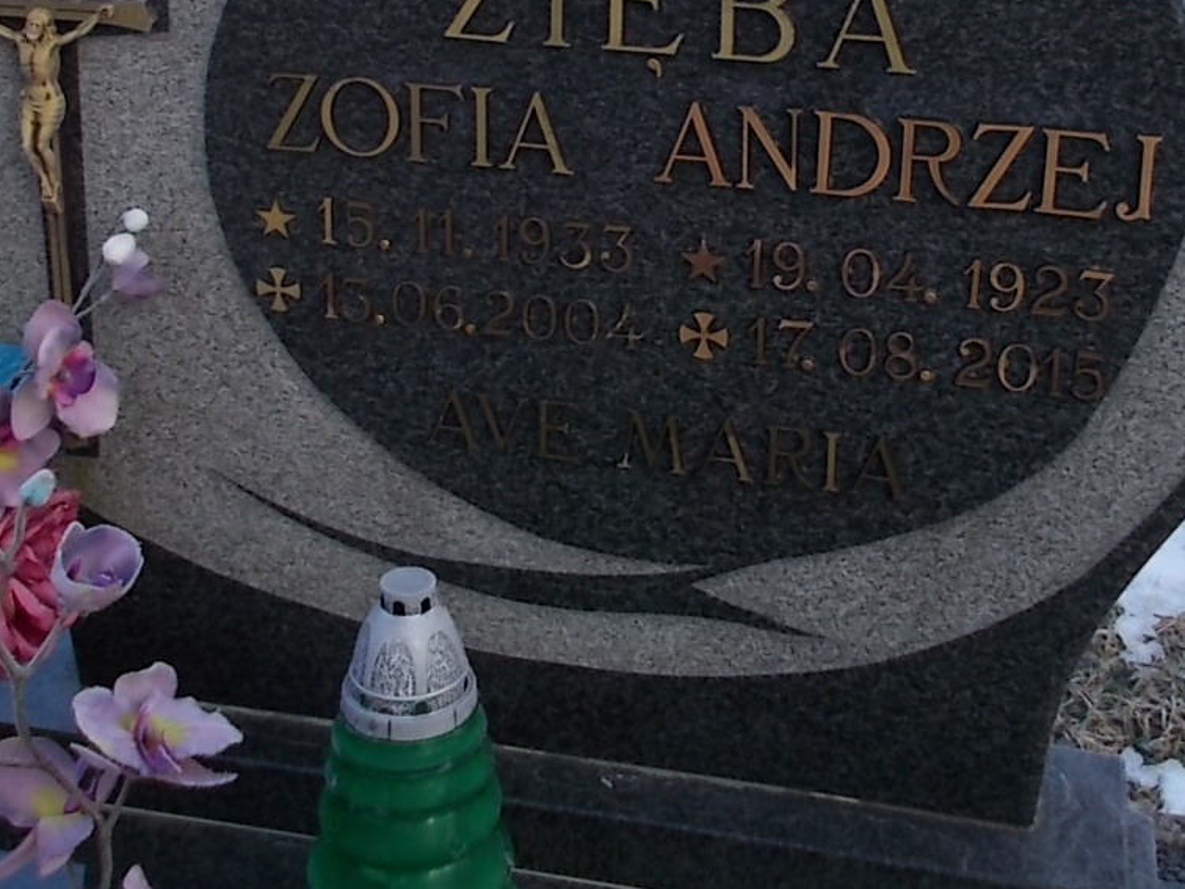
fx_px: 1883
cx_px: 666
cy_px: 89
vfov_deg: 25.7
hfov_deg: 34.9
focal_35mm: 55
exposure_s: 1/250
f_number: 3.2
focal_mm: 4.6
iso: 80
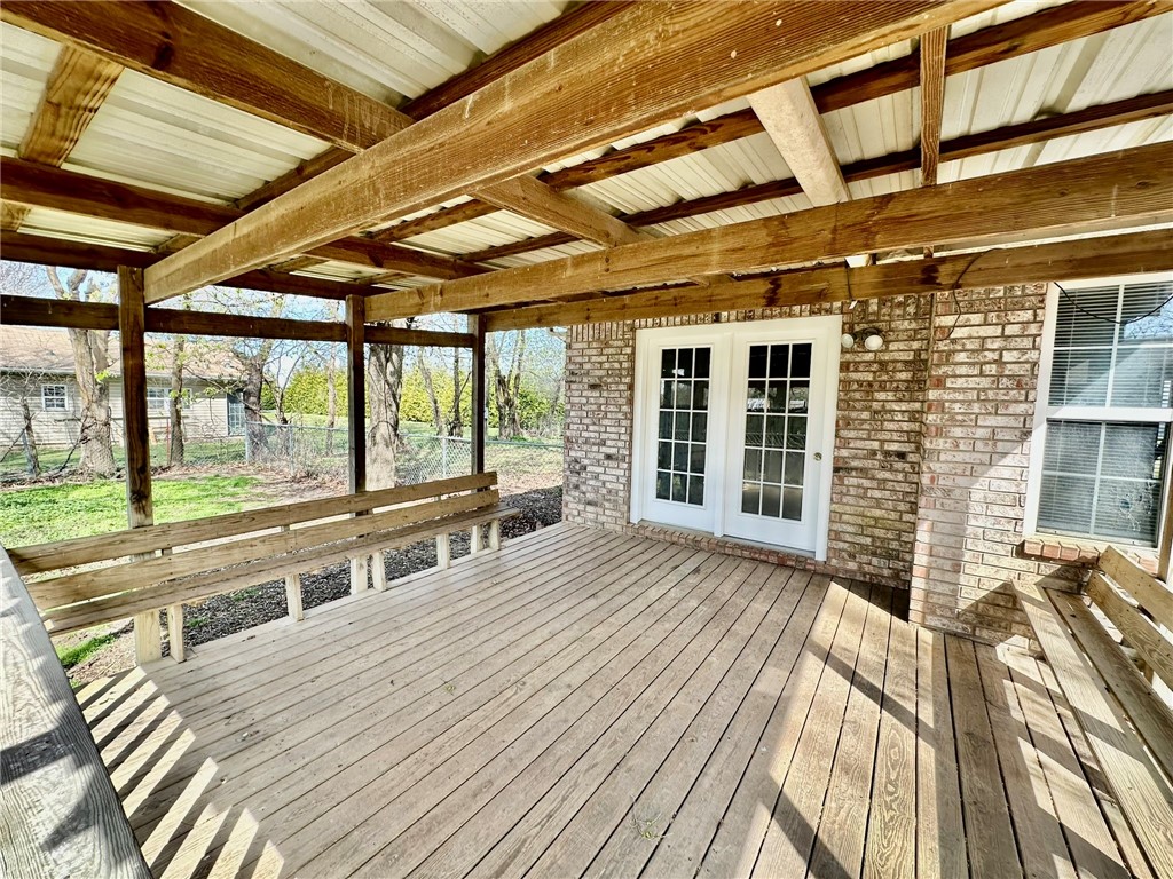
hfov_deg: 102.1
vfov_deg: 85.7
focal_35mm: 14
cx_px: 586
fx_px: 474
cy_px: 440
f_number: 2.2
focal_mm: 2.22
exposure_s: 1/175
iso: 40
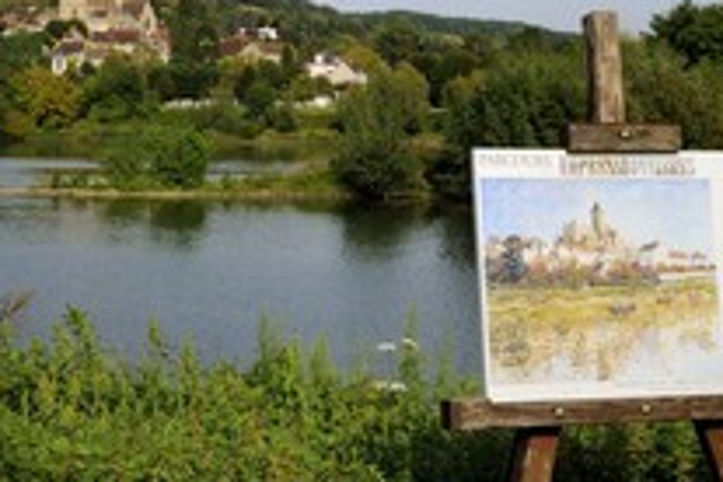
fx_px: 1546
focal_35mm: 77
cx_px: 283
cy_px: 231
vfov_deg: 17.7
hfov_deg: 26.3
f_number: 16
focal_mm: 38
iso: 200
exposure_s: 1/125
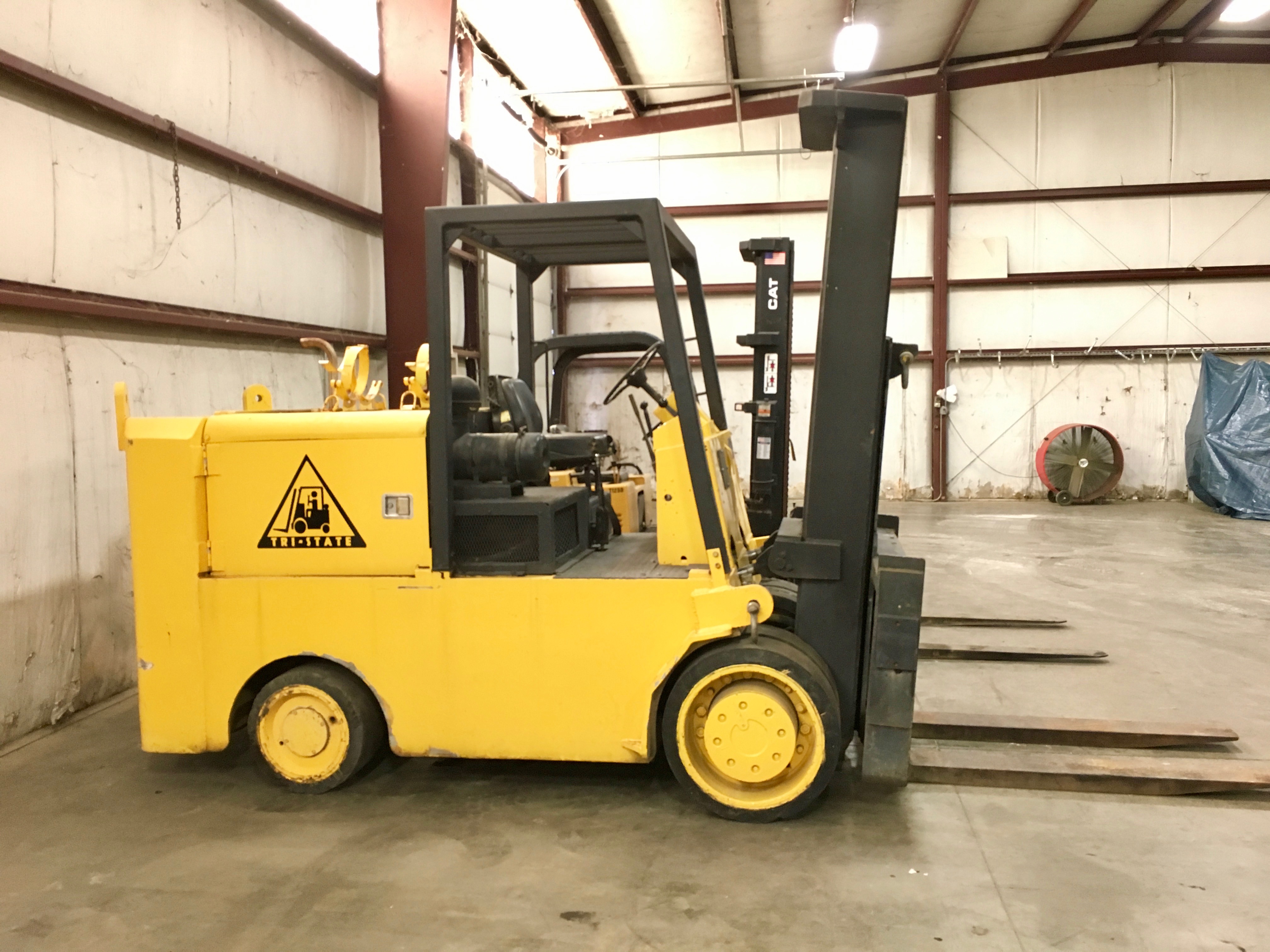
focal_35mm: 29
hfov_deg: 61.7
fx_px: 1064
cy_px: 476
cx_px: 635
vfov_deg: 48.2
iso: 200
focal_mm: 4.15
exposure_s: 1/24
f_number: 2.2
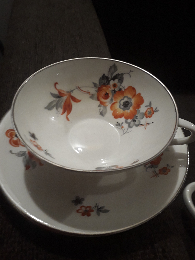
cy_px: 130
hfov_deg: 49.7
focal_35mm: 28
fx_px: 210
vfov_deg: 63.4
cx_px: 96
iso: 250
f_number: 1.9
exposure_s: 1/17
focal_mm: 3.6
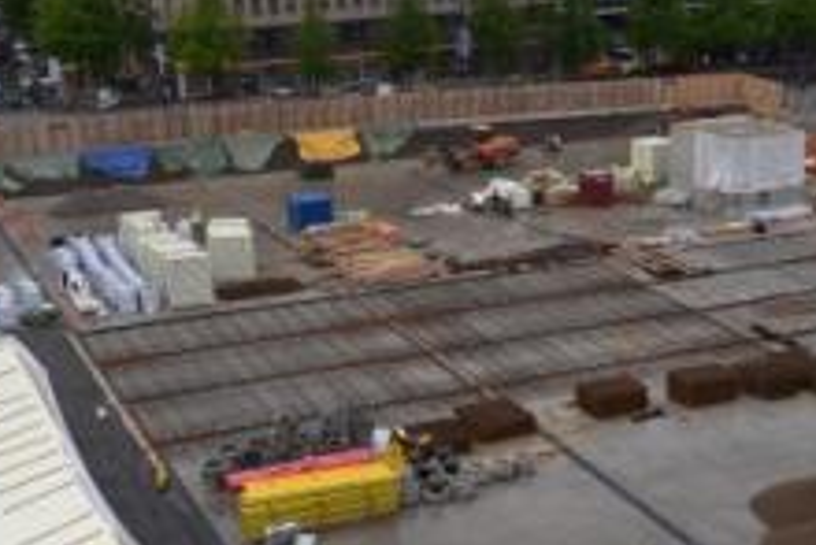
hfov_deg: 34.4
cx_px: 478
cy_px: 450
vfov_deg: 23.0
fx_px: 1316
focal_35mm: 58
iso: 100
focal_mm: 19
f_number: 7.1
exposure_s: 1/200
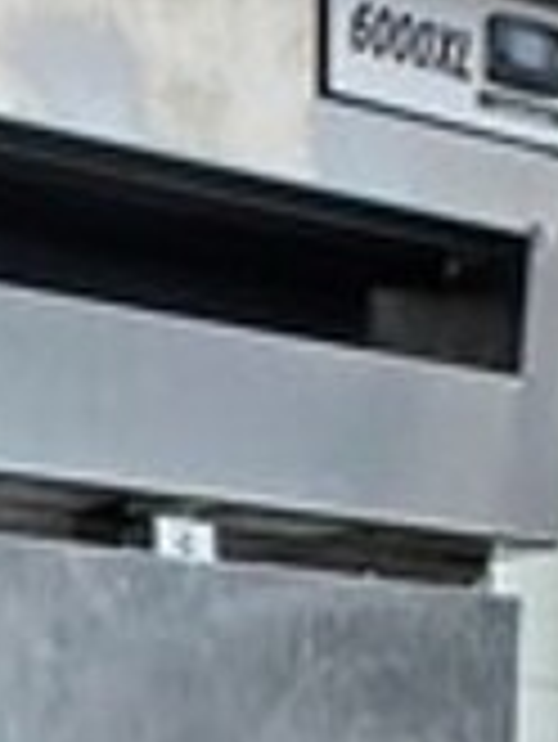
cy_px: 1675
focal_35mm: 128
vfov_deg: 12.6
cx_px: -526
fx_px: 2748
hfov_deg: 10.7
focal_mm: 4.3
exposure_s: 1/120
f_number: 2.4
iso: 64
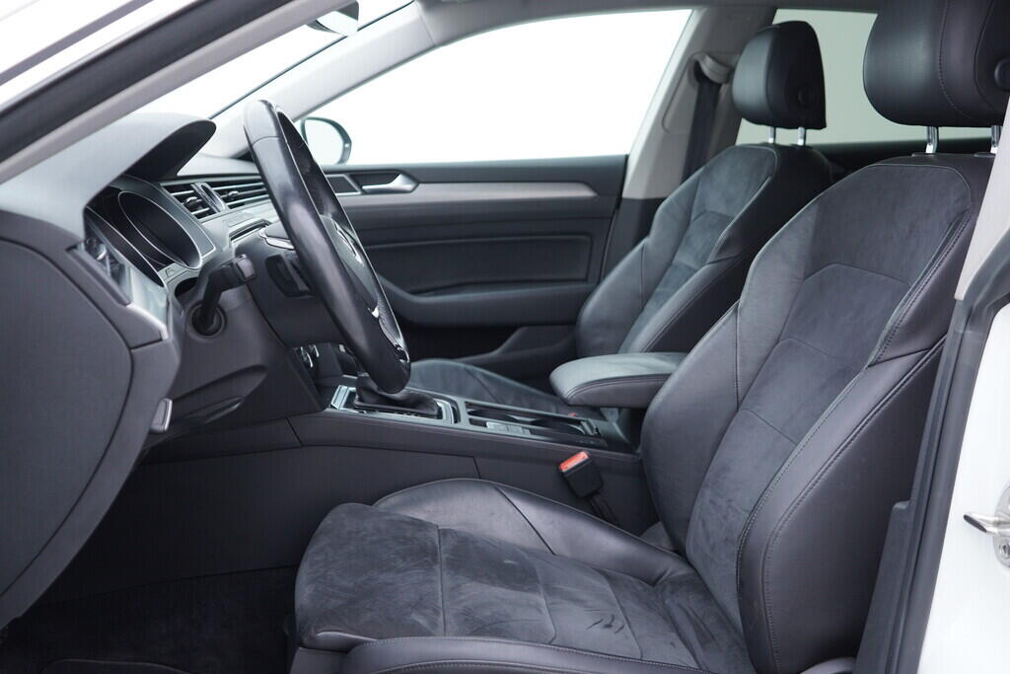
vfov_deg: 36.9
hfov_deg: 53.1
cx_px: 505
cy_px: 337
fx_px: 1010
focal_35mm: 36
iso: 160
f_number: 2.8
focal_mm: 24
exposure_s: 1/40
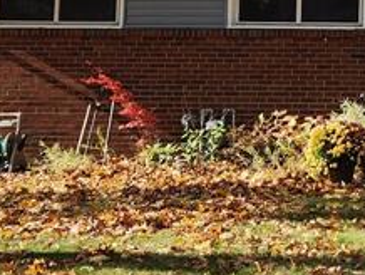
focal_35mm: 108
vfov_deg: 13.5
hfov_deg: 16.5
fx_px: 1140
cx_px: 558
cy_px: -13
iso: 20
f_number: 1.8
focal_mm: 5.4
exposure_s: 1/927
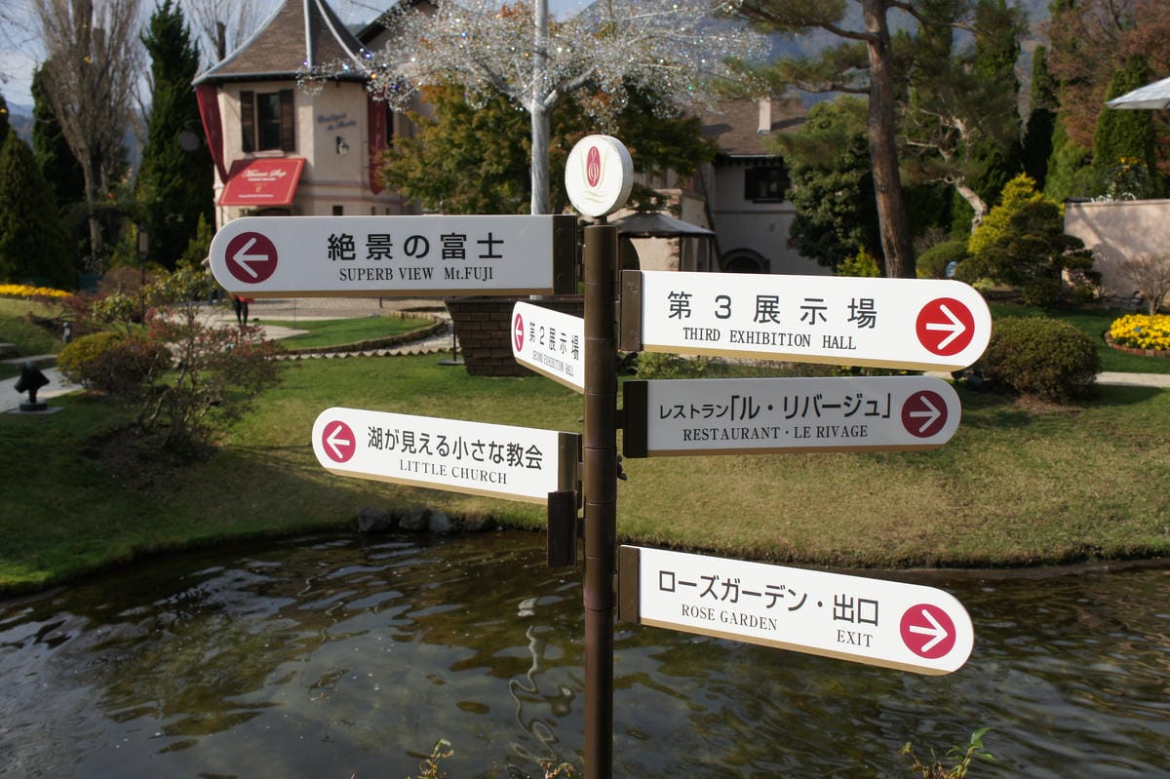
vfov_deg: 38.9
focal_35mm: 34
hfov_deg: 55.8
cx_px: 585
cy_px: 390
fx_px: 1104
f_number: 8
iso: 200
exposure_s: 1/500
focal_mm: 23
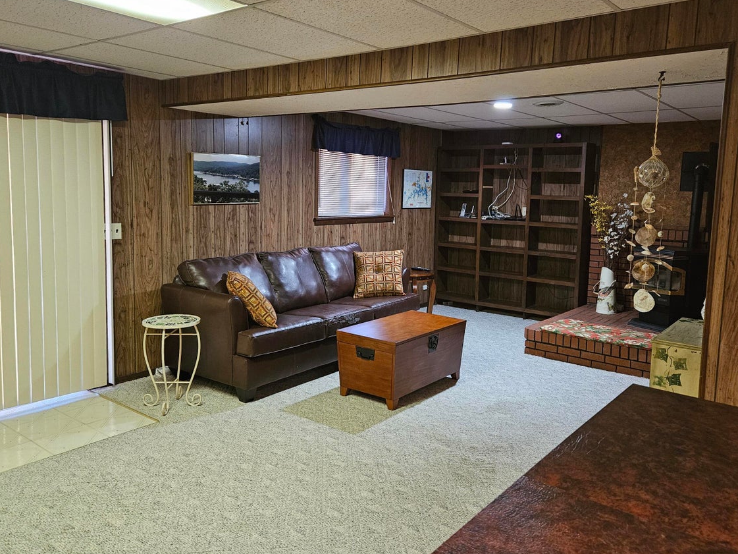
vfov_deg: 49.7
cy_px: 254
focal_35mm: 28
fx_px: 597
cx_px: 382
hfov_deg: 63.4
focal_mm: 5.4
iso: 640
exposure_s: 1/40
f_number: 1.8
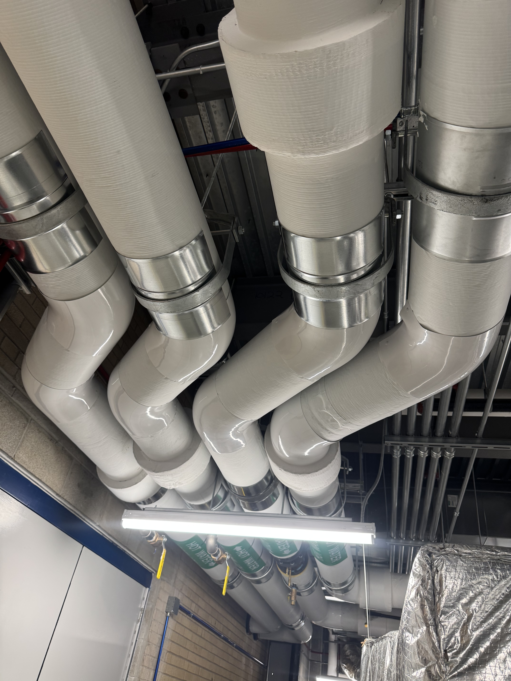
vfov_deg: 71.6
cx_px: 256
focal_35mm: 24
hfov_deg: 56.8
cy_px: 340
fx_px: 472
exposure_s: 1/60
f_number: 1.78
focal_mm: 6.76
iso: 125
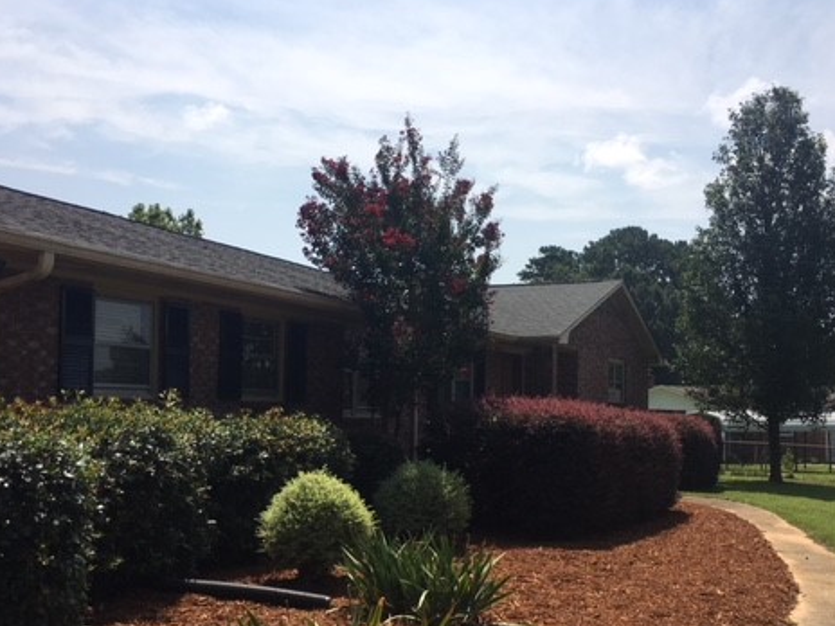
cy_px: 387
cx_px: 423
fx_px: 965
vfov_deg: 35.8
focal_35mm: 40
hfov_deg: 46.8
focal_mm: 4.15
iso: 25
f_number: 2.2
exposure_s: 1/3205
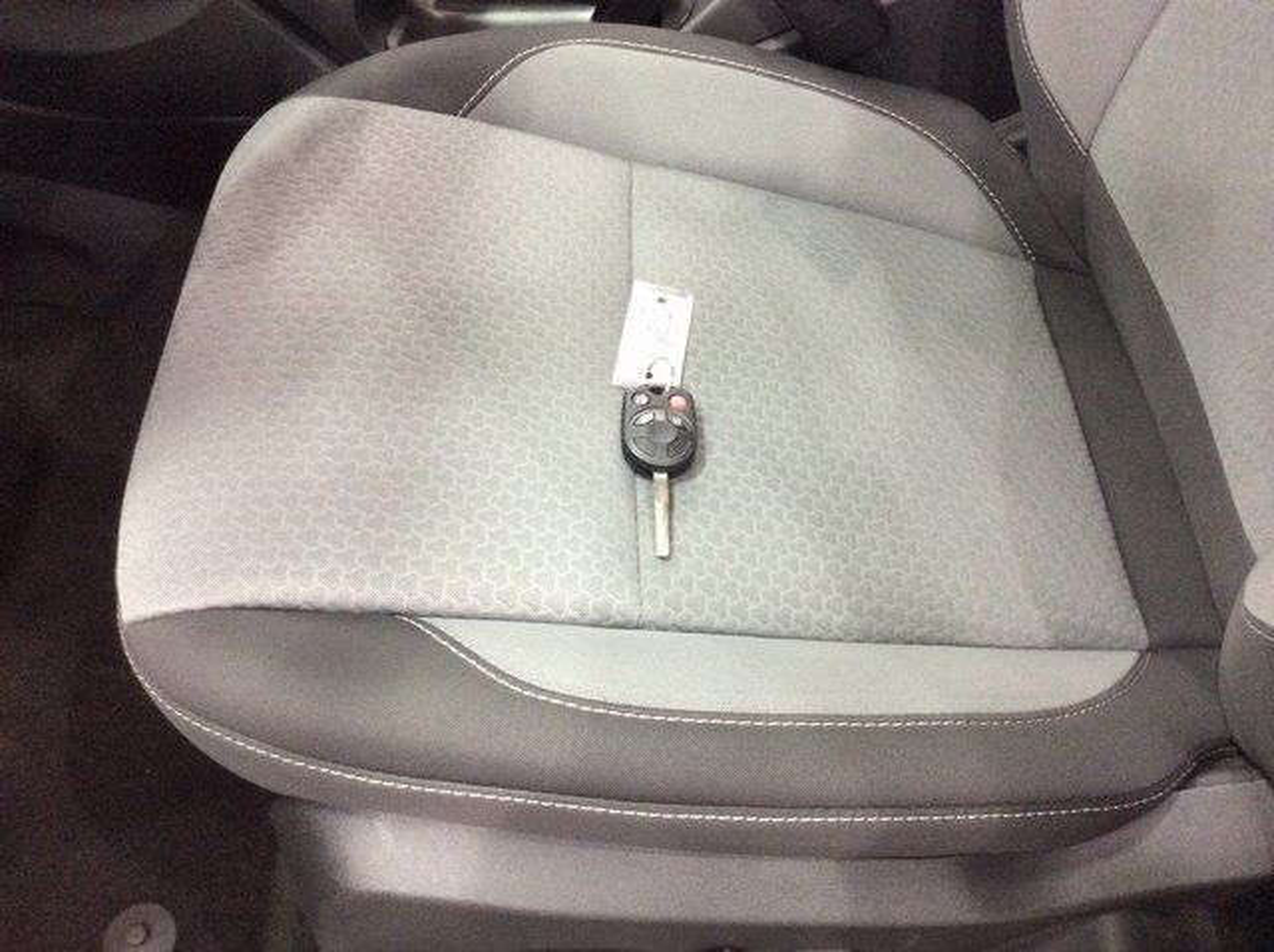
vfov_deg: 44.1
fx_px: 1176
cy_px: 476
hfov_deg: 56.9
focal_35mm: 32
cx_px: 637
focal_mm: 3.3
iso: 320
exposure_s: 1/17
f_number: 2.4
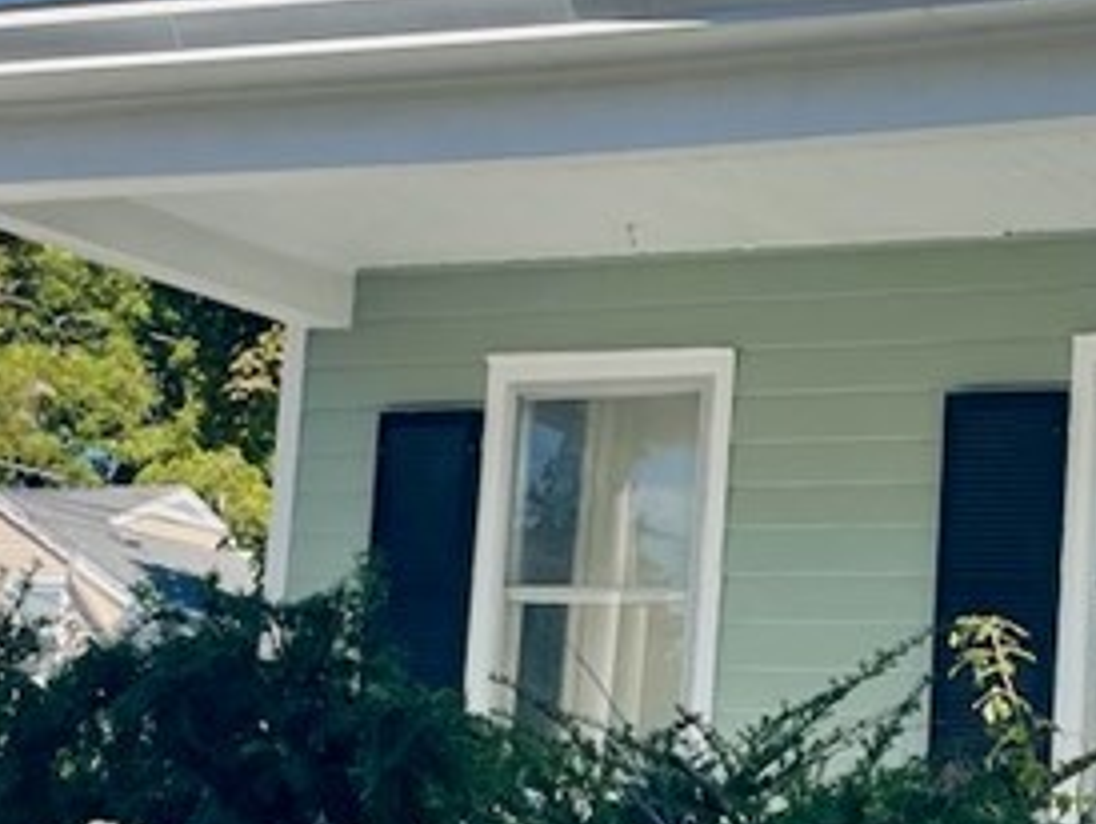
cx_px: 920
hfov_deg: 19.9
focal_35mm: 97
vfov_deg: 15.2
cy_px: 624
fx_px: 3074
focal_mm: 4.2
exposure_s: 1/2817
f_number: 1.6
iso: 32
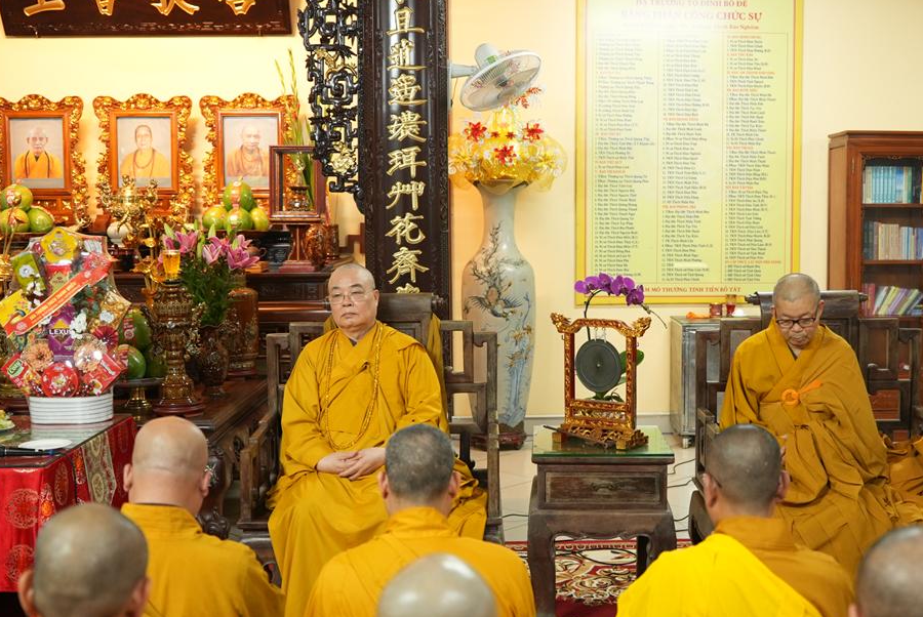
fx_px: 1160
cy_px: 319
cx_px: 538
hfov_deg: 43.2
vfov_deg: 29.8
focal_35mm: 45
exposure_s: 1/100
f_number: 2.8
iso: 1600
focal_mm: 33.9
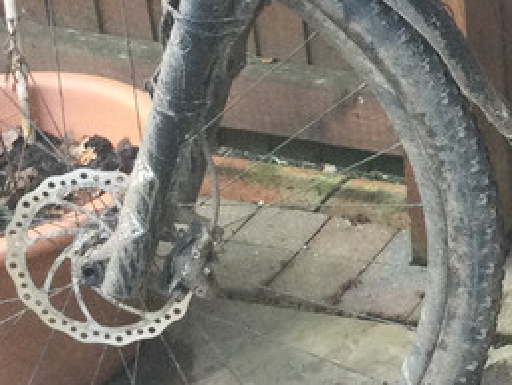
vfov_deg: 11.6
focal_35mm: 128
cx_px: 745
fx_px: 1895
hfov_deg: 14.5
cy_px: 89
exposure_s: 1/33
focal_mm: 3.3
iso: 32
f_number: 2.4
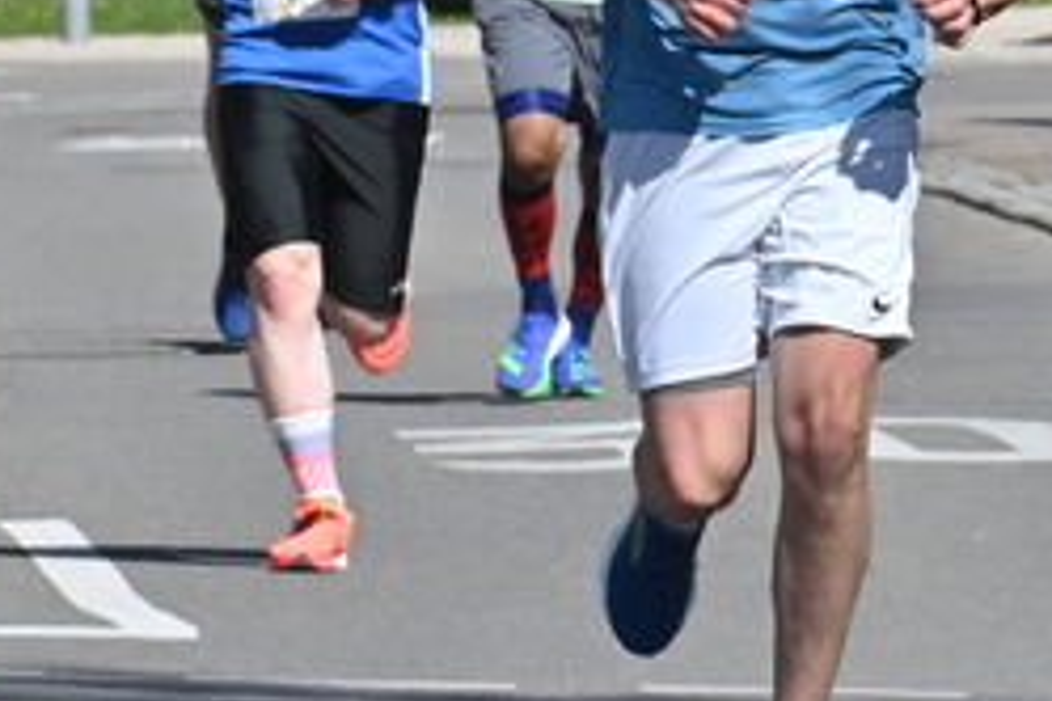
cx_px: 1529
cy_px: 116
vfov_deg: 1.0
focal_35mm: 1445
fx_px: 42223
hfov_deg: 1.4
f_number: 22
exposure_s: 1/320
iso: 640
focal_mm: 300
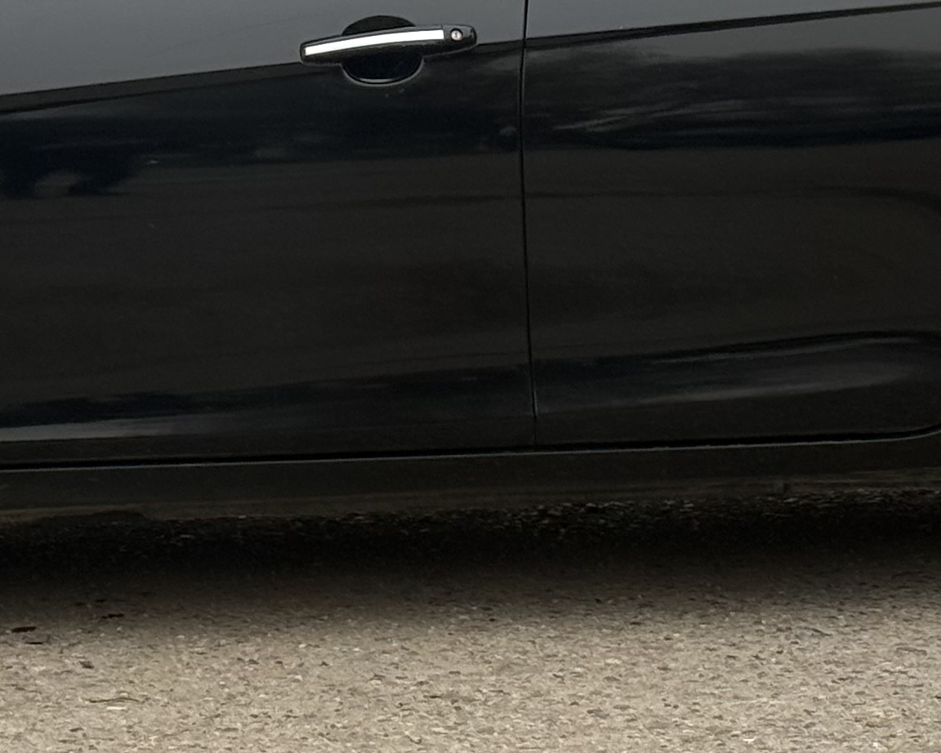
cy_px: 111
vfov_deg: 9.4
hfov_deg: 11.8
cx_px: 375
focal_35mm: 164
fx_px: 4568
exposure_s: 1/719
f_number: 1.78
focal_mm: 6.76
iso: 80
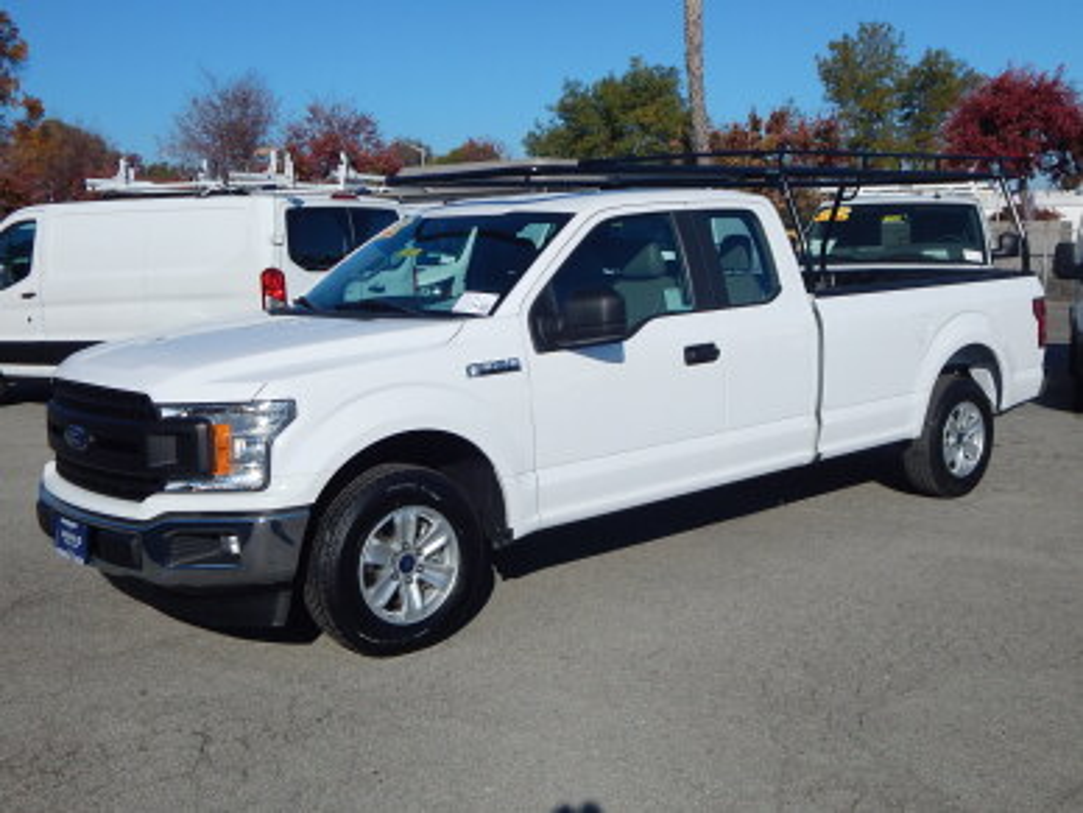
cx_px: 542
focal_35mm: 38
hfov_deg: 49.0
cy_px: 406
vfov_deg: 37.7
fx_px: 1189
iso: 125
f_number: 6.9
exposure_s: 1/1250
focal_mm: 6.8
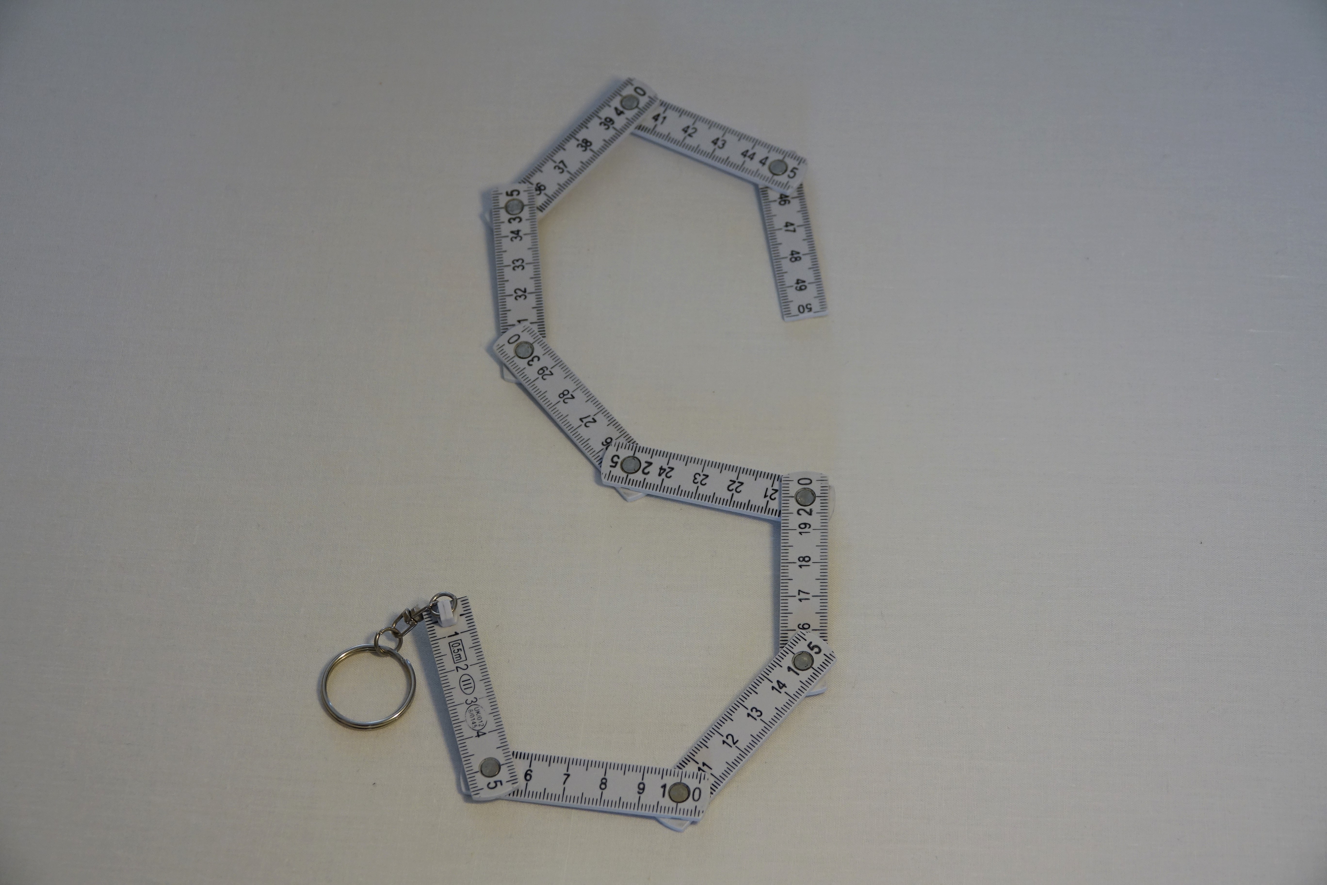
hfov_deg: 25.1
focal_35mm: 81
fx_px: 2986
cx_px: 664
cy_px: 442
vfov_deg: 16.9
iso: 320
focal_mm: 29.69
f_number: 3.5
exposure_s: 1/100
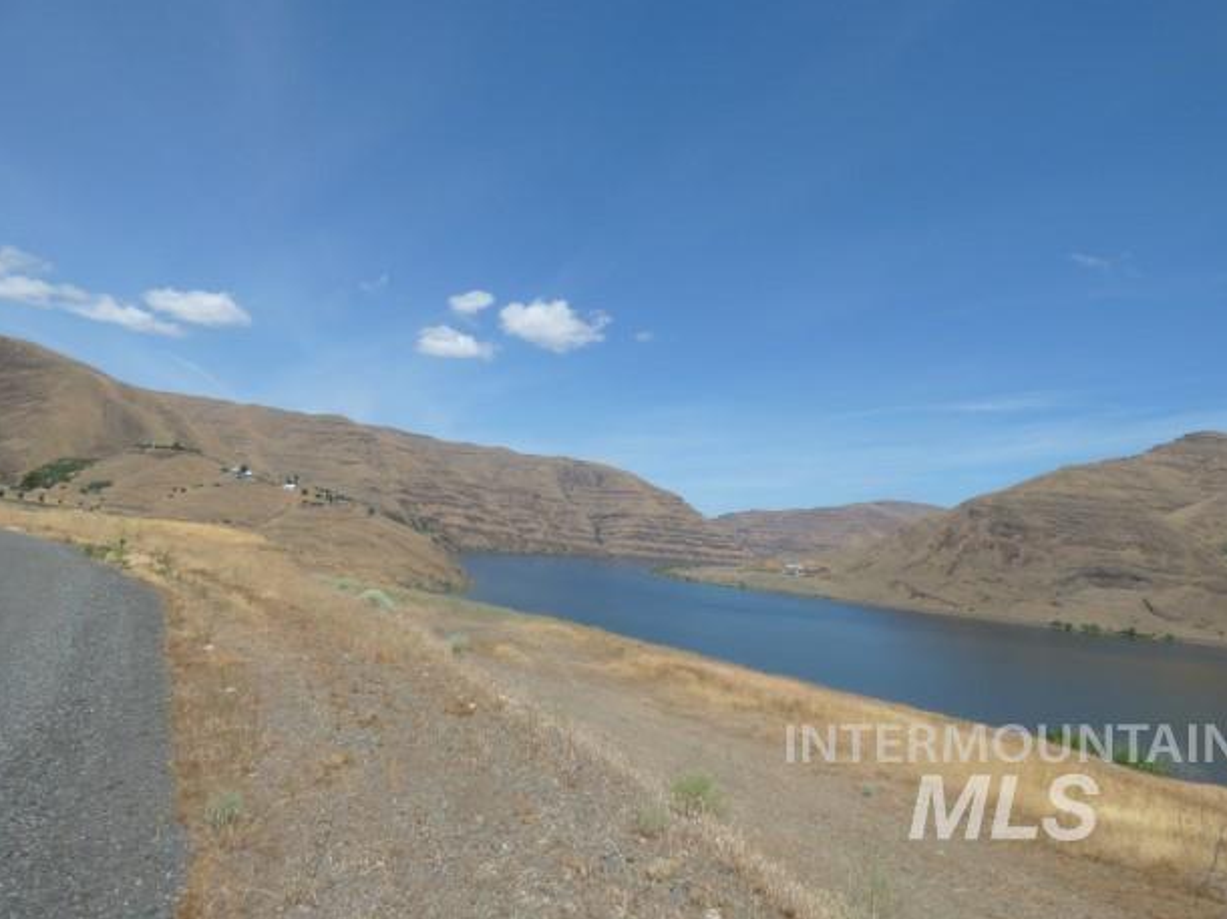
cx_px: 605
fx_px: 744
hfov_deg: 79.0
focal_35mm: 21
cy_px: 471
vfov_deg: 63.4
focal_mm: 3.58
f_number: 3.2
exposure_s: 1/2000
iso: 100
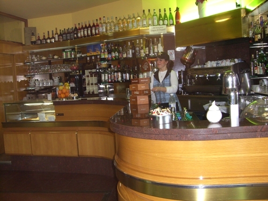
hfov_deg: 49.0
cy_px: 100
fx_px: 294
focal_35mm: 38
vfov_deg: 37.7
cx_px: 134
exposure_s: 1/60
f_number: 2.7
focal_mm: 6.2
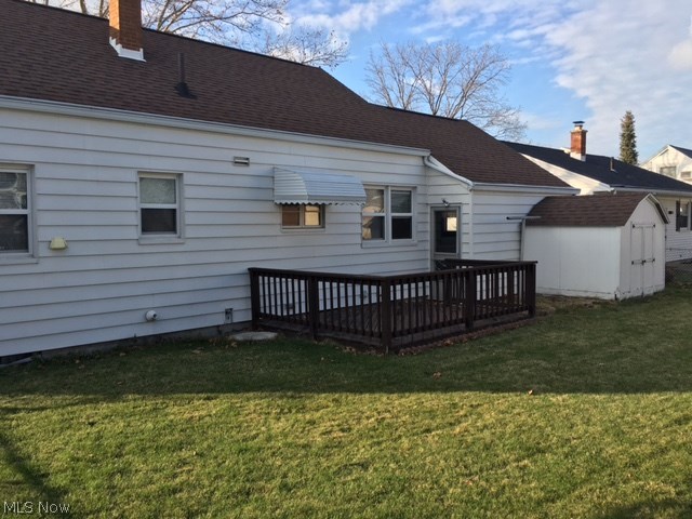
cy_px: 260
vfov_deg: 48.2
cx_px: 346
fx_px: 580
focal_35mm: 29
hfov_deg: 61.7
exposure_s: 1/769
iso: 25
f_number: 2.2
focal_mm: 4.15
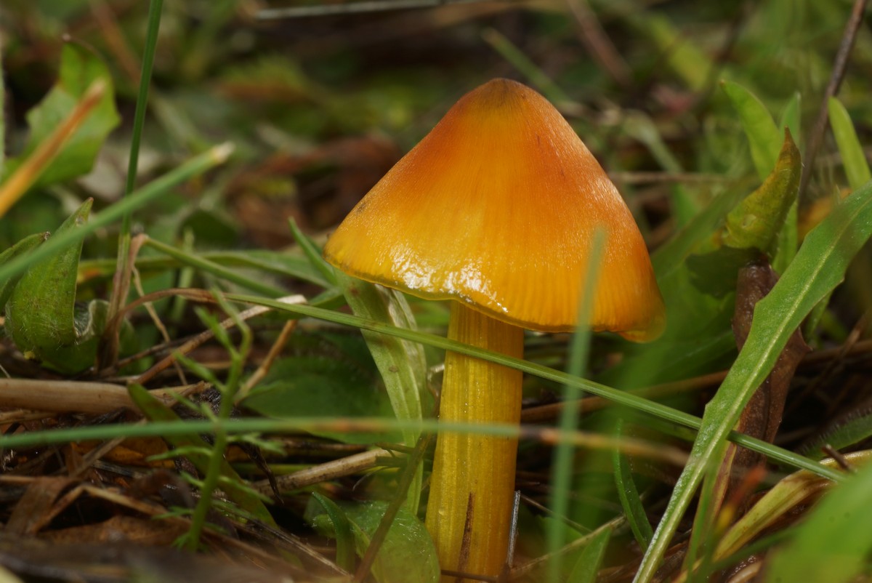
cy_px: 292
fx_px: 3272
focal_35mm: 135
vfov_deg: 10.2
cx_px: 436
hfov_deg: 15.2
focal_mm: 90
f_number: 16
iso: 100
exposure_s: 1/60
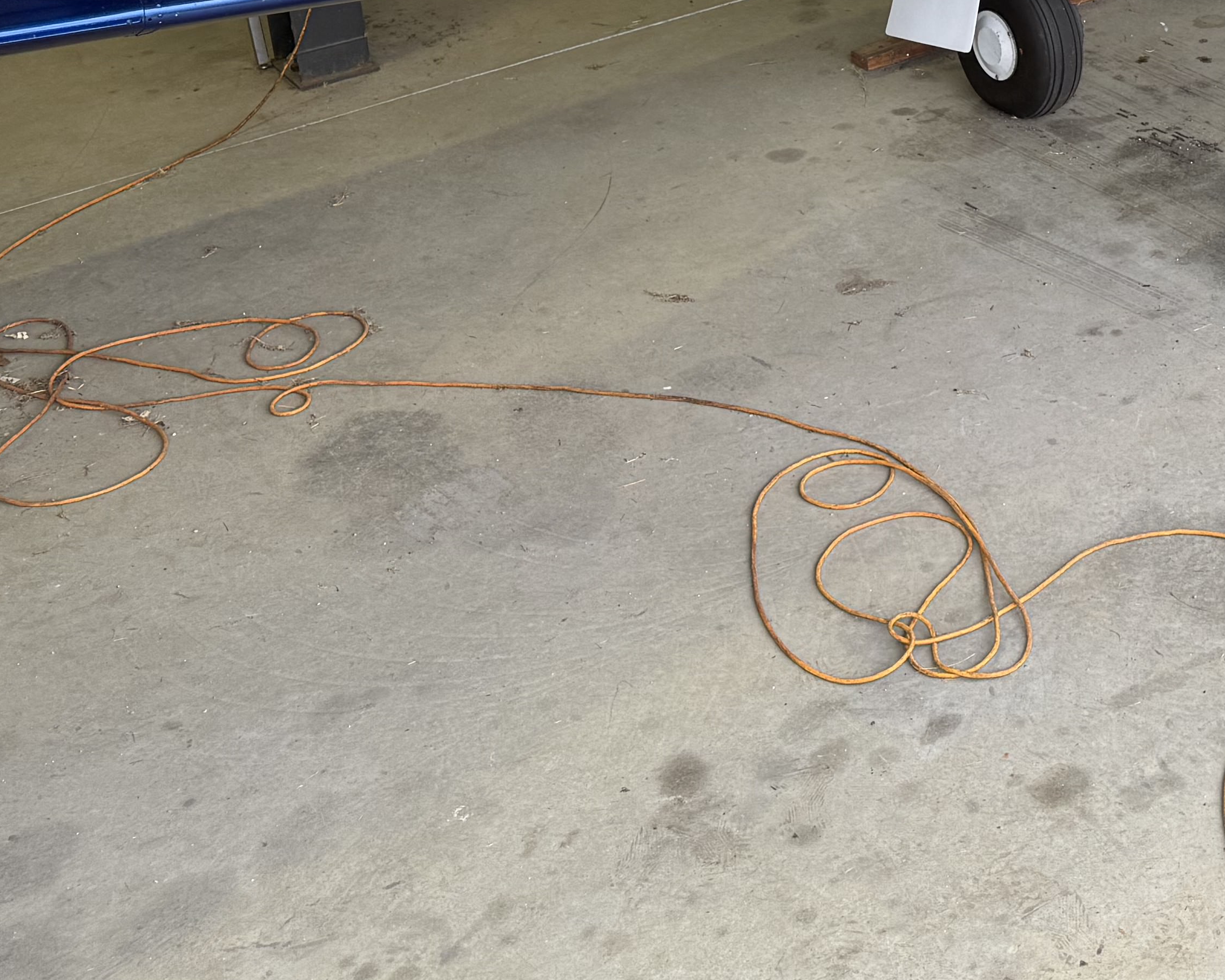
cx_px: 1402
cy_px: -120
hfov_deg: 28.5
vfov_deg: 24.0
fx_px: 2139
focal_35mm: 59
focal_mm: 6.76
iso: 80
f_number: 1.78
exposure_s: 1/120
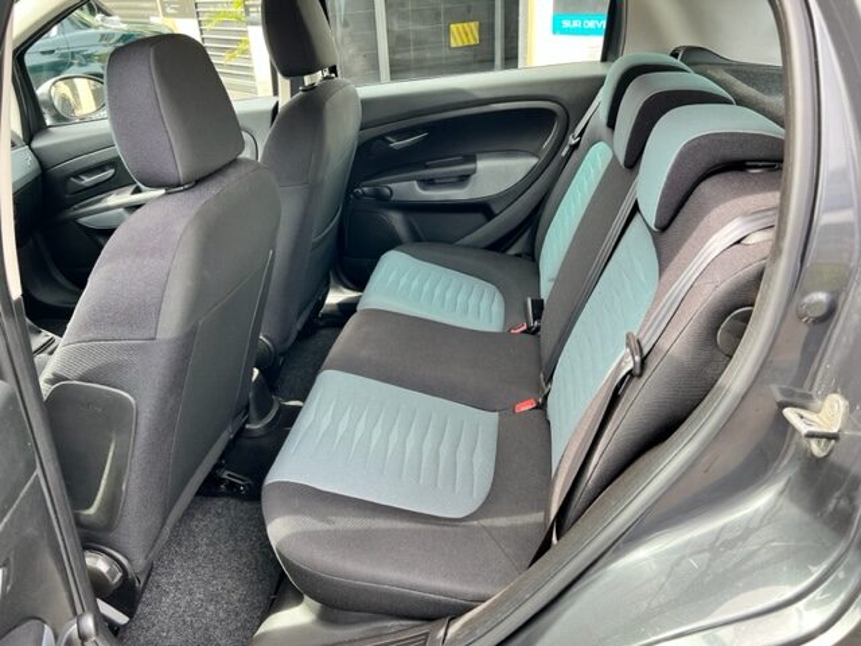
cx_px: 430
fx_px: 647
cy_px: 323
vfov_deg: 53.1
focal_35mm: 26
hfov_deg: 67.3
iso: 64
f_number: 1.5
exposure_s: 1/171
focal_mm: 5.7
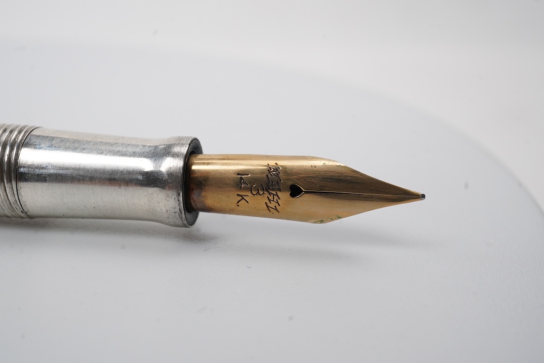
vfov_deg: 29.9
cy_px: 182
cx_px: 272
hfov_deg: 43.6
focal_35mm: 45
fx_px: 680
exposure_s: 1/100
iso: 400
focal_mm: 30
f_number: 22
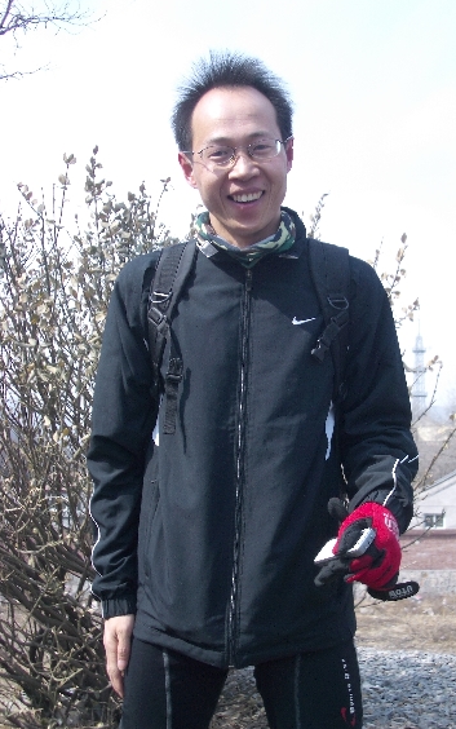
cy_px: 371
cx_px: 276
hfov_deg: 24.4
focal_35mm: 53
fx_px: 1053
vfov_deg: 38.2
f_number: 3.1
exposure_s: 1/400
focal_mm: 8.2
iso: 50
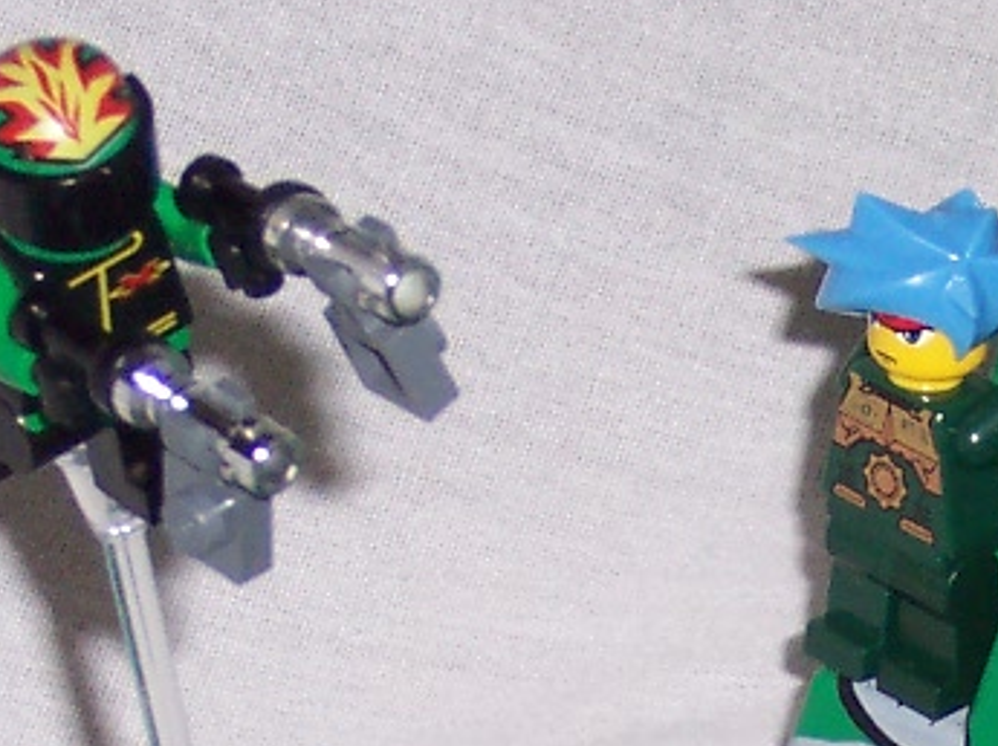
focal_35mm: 397
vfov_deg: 3.7
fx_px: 11434
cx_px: 1154
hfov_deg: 5.0
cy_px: 1220
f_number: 4.8
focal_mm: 17.6
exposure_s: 1/90
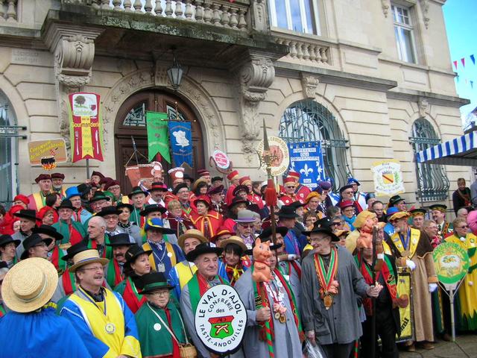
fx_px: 482
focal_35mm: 35
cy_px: 179
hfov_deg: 52.6
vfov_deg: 40.7
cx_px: 238
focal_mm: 5.8
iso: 50
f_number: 2.8
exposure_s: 1/226
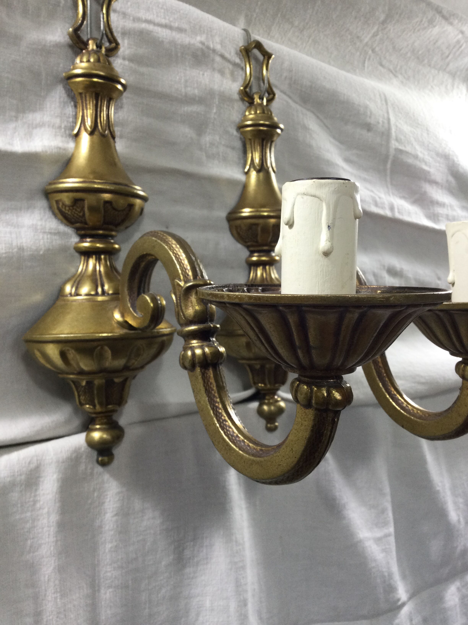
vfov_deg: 58.4
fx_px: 559
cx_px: 234
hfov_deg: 45.4
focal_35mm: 31
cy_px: 312
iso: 25
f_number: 2.4
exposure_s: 1/33
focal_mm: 3.3
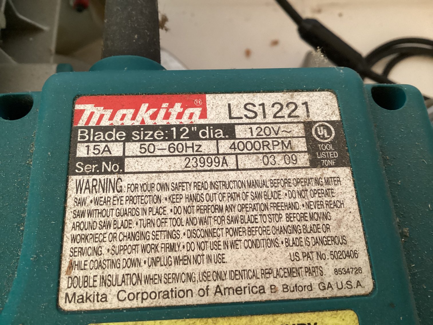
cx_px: 216
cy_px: 162
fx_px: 388
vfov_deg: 45.4
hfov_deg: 58.3
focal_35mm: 31
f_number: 2.4
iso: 250
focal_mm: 3.3
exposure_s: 1/40
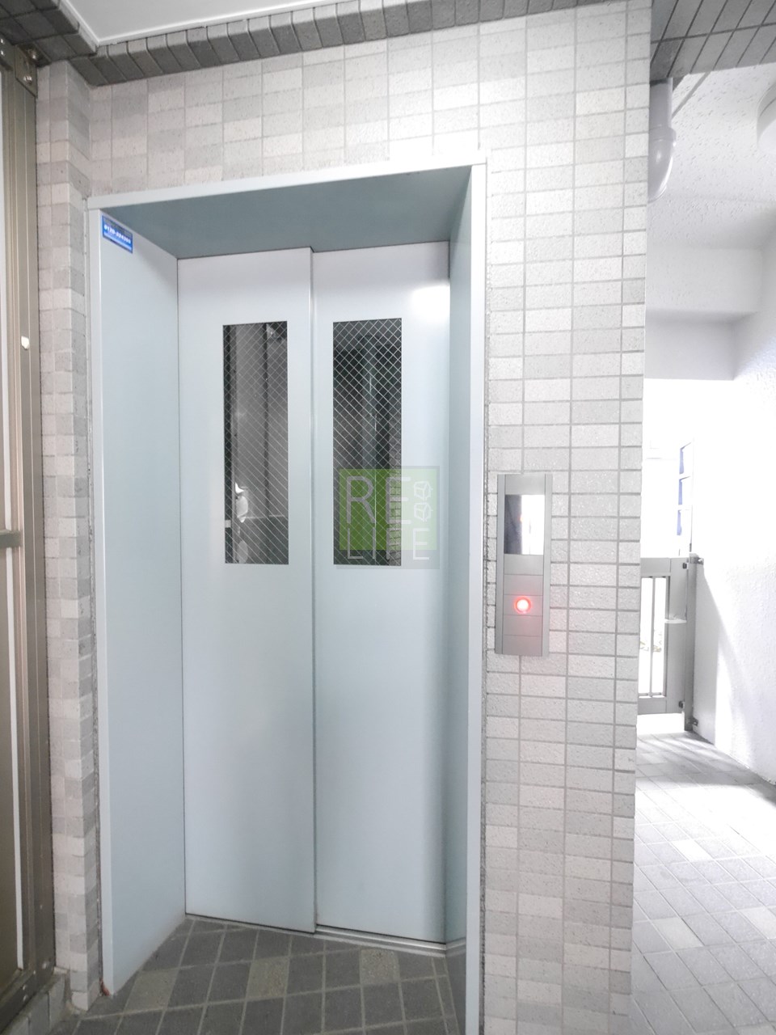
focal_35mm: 16
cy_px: 518
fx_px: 478
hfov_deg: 78.1
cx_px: 388
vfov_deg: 94.5
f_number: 4
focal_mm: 8
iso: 3200
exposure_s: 1/6
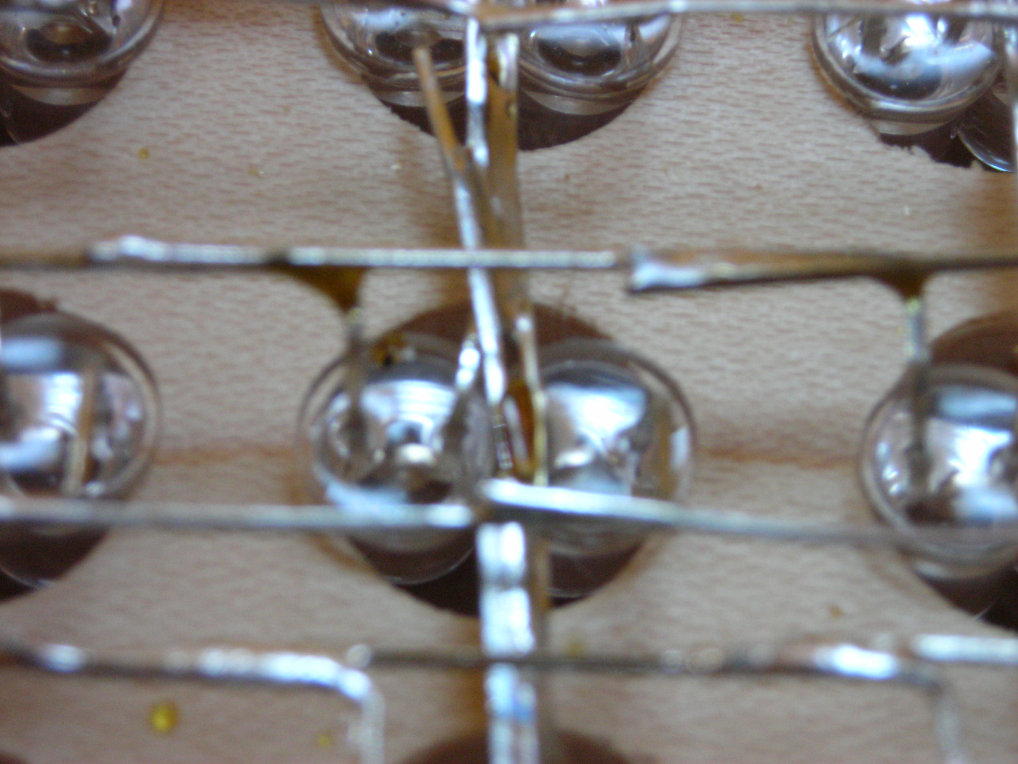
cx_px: 509
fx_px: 3411
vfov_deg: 12.8
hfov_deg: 17.0
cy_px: 382
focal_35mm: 116
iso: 200
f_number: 5.3
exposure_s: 1/1.6
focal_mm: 19.2
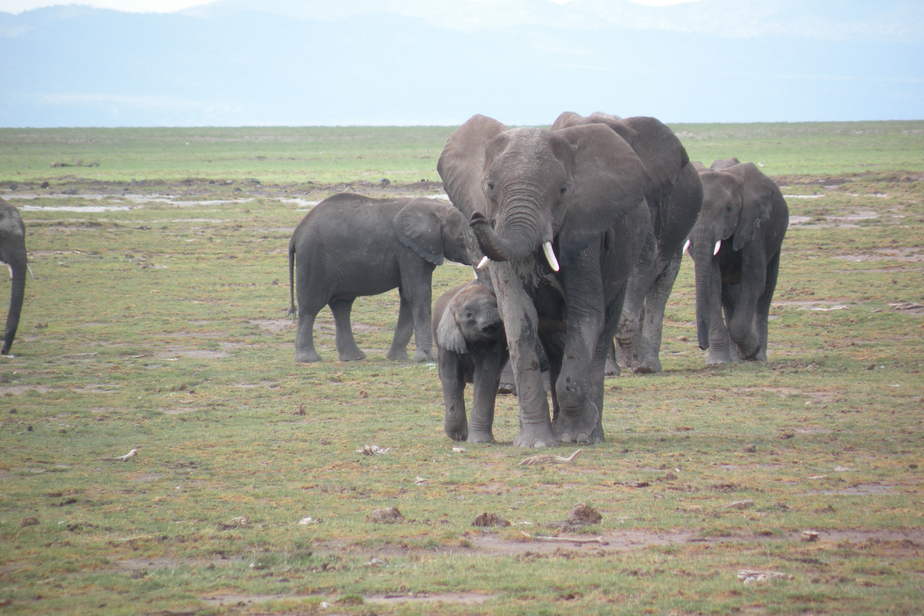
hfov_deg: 4.1
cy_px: 288
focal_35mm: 506
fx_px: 12986
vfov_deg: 2.7
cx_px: 462
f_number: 4.5
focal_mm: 84.2
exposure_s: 1/280
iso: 64
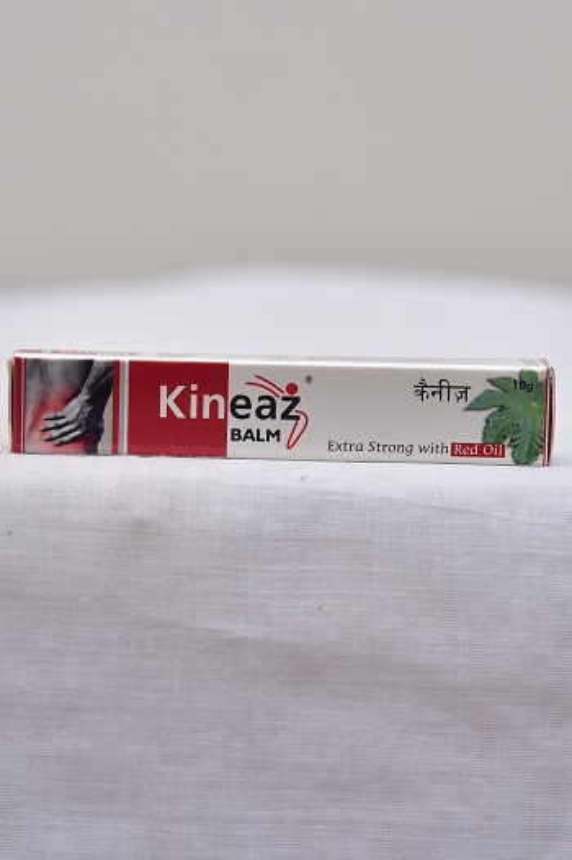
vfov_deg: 19.5
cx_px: 286
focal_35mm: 105
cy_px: 430
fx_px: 2506
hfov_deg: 13.0
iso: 1600
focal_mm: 105
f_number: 4.5
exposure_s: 1/125
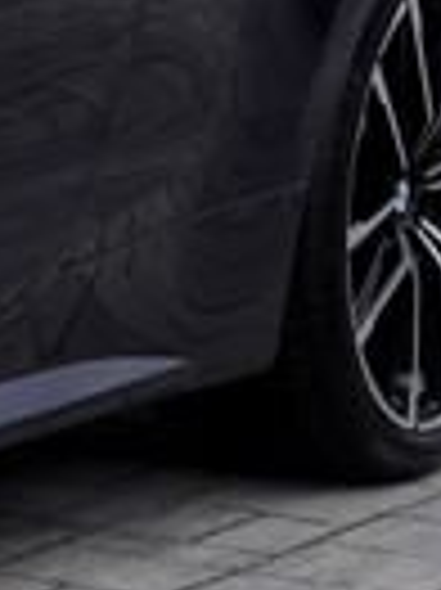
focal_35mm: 353
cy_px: 164
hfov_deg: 4.0
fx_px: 6006
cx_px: -1202
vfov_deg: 5.6
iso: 100
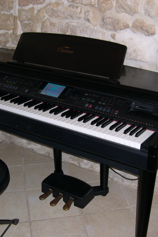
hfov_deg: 25.5
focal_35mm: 53
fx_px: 349
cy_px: 118
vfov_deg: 37.5
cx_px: 69
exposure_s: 1/60
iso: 100
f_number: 2.8
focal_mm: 8
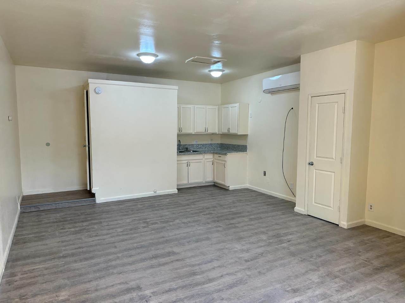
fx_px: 281
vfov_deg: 56.8
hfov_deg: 71.6
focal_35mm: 24
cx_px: 202
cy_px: 152
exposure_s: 1/120
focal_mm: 6.86
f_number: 1.78
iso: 160
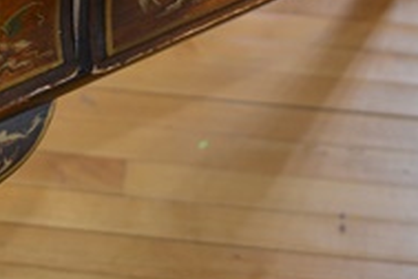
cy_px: 78
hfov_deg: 13.3
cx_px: 4
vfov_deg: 9.0
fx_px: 1765
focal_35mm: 152
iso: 400
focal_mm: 32
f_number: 4.8
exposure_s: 1/80
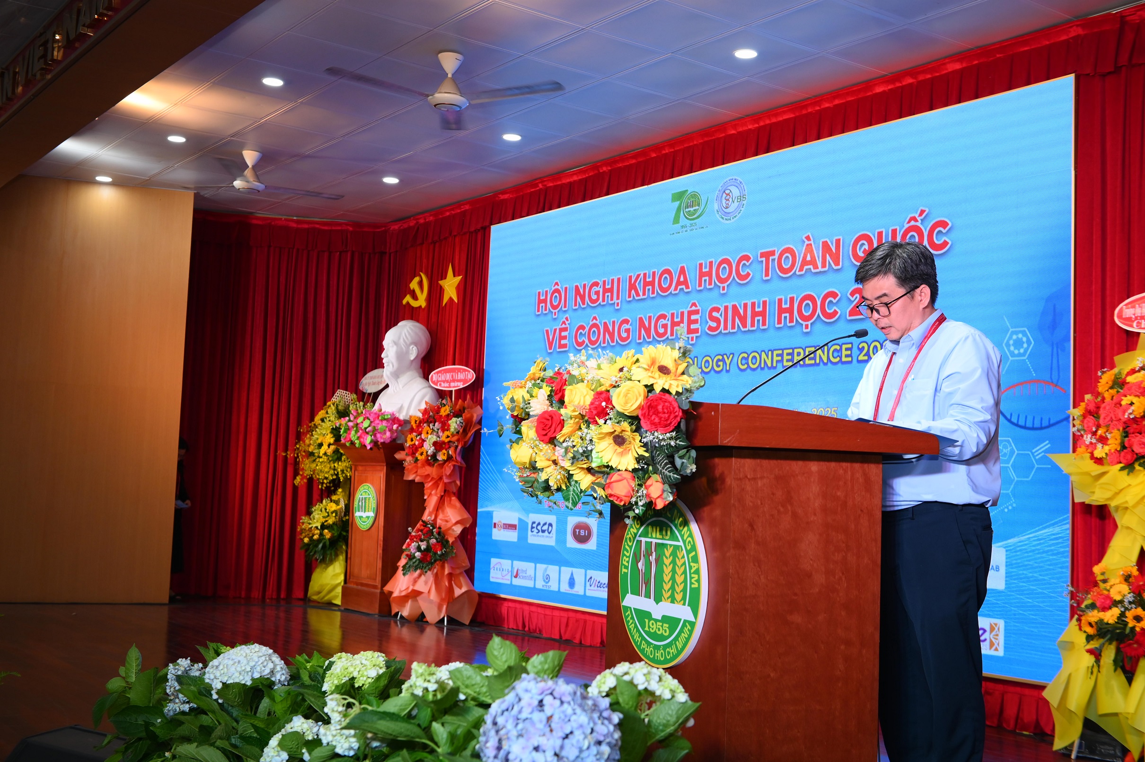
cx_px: 572
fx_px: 1208
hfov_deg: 50.7
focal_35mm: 38
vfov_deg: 35.0
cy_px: 381
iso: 1000
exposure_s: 1/200
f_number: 6.3
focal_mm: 38
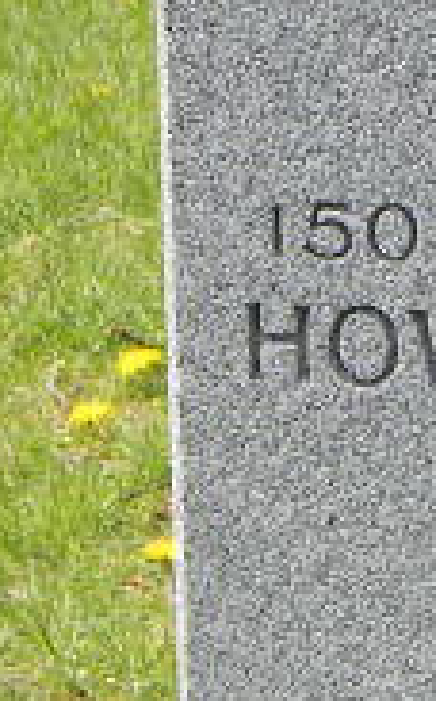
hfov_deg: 6.6
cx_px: 941
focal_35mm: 190
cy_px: 659
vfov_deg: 11.0
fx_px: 3621
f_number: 3.8
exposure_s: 1/296
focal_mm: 7.3
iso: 80
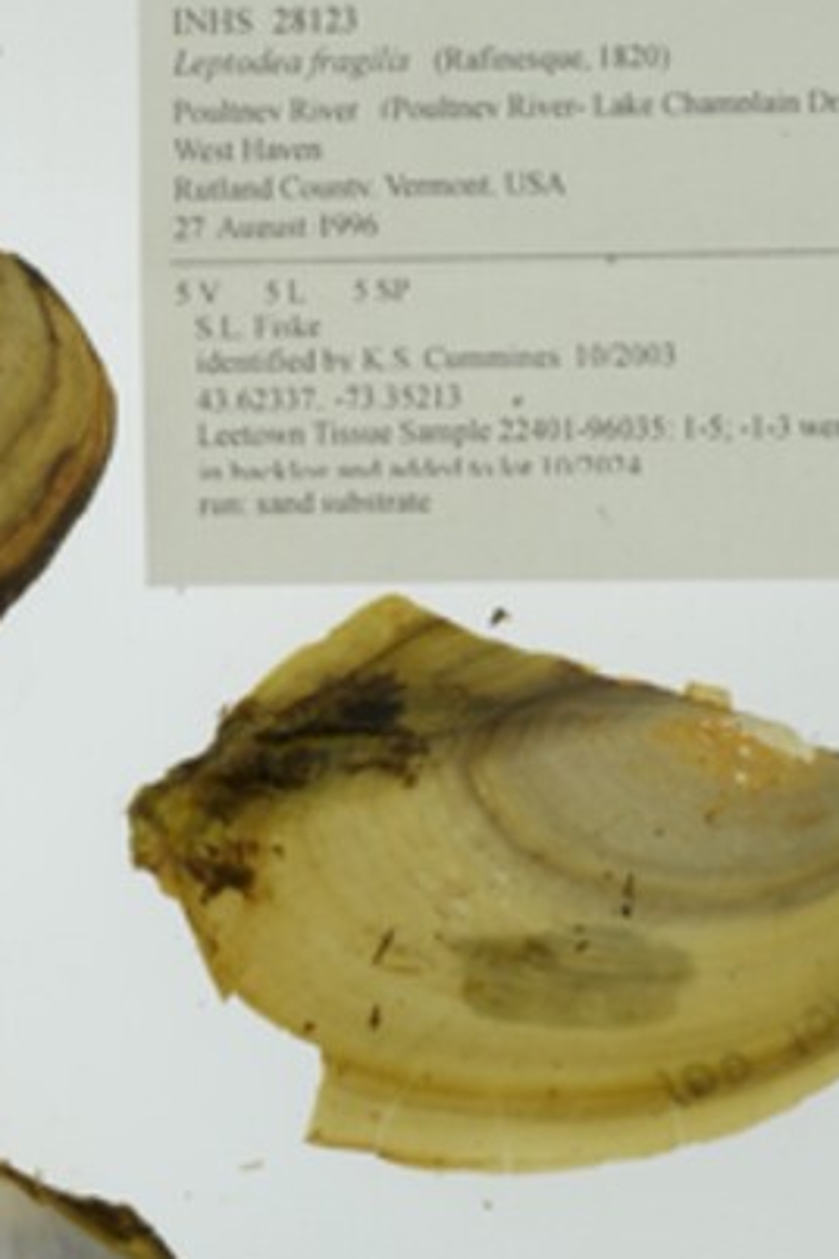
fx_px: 6257
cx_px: -657
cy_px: 966
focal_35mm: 179
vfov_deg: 11.5
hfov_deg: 7.5
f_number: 32
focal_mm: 60
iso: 100
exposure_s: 1/10
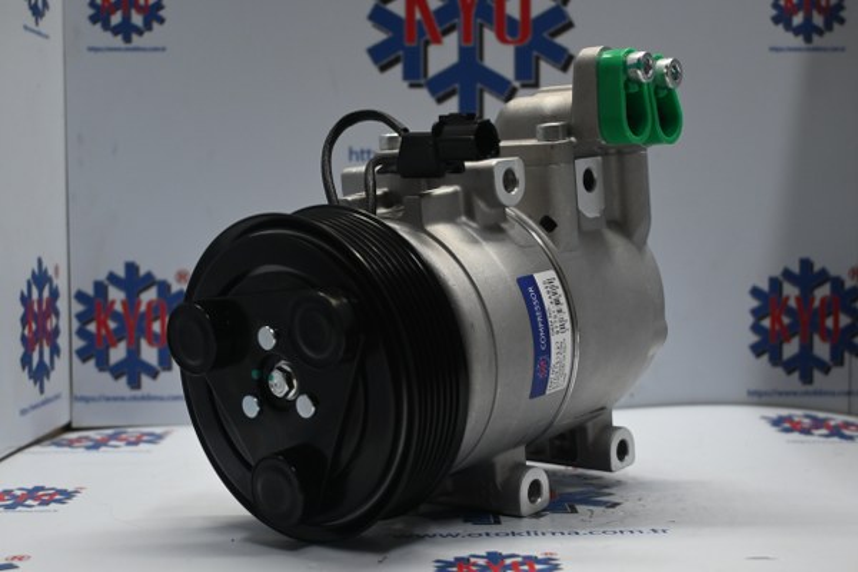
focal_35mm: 52
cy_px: 286
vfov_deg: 25.8
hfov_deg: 37.9
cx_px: 429
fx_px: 1251
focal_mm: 35
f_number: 5.3
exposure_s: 1/60
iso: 720
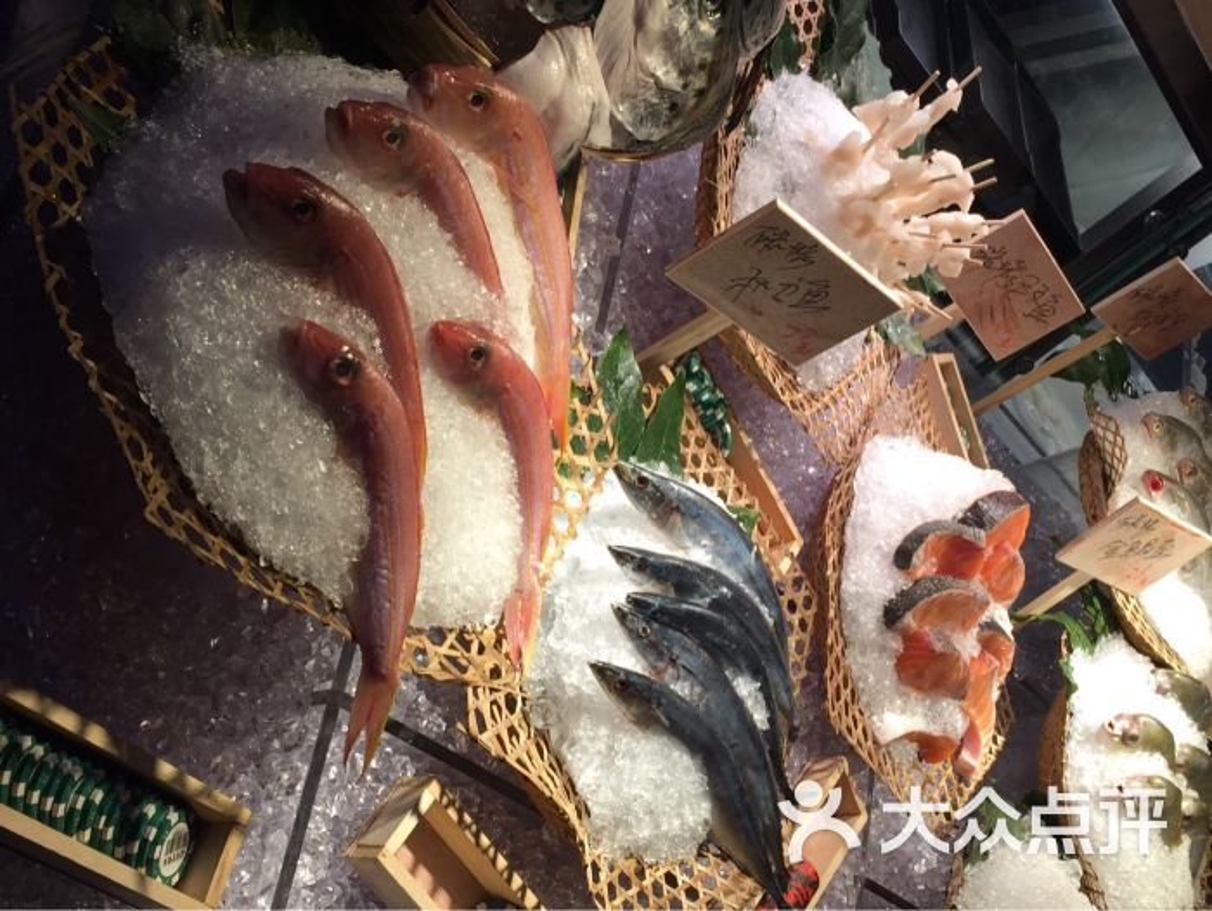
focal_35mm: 29
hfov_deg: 61.6
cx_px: 606
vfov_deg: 48.3
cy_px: 456
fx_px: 1016
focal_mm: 4.15
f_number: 2.2
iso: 40
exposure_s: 1/60
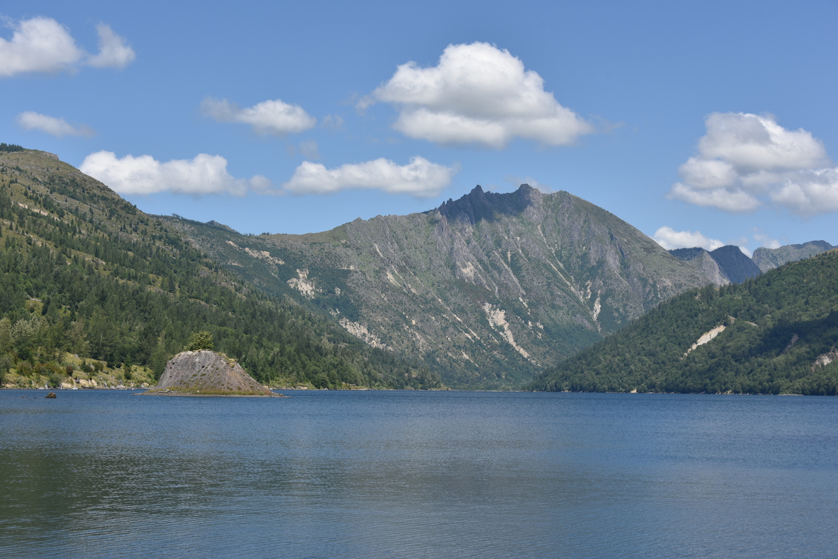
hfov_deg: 32.4
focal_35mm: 62
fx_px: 1443
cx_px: 419
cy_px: 280
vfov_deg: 21.9
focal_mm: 62
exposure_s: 1/320
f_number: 9
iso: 100
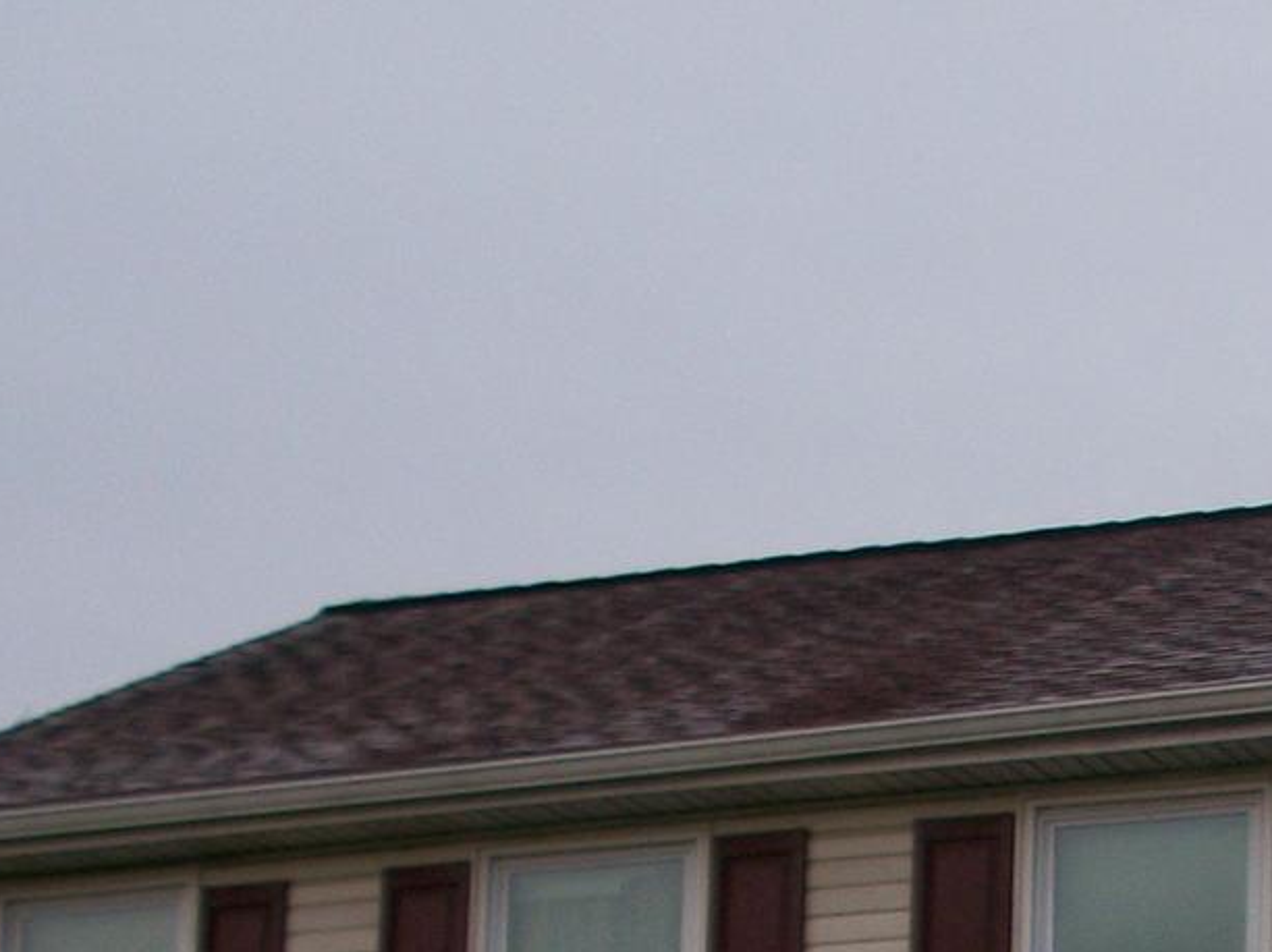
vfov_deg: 12.0
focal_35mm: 117
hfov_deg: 16.3
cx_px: 1394
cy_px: 1520
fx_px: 4297
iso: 80
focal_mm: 6.3
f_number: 3.1
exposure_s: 1/160
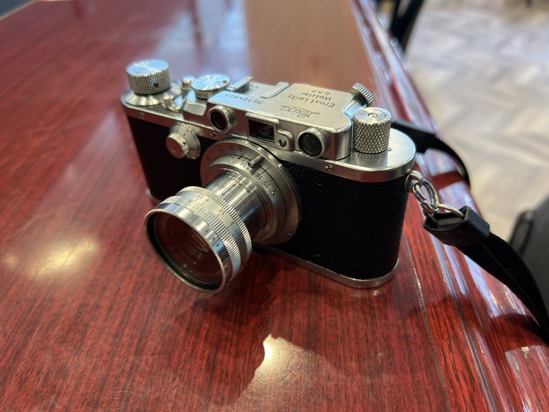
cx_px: 274
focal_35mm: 26
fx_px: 412
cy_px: 206
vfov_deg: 53.1
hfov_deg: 67.3
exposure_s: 1/100
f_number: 1.5
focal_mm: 5.7
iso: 100
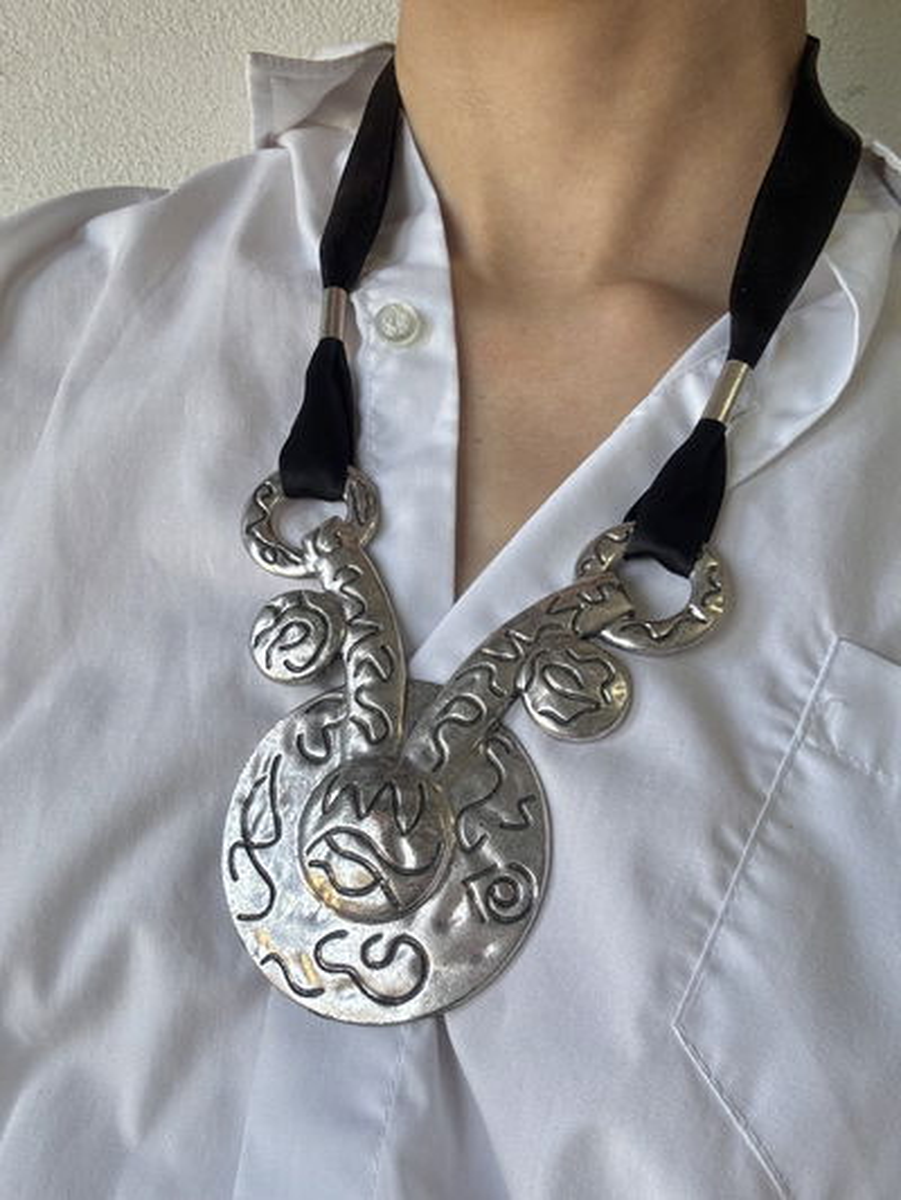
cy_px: 600
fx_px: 1041
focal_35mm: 30
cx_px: 450
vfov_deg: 60.0
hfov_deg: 46.8
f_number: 1.9
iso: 40
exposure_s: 1/50
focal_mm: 2.69
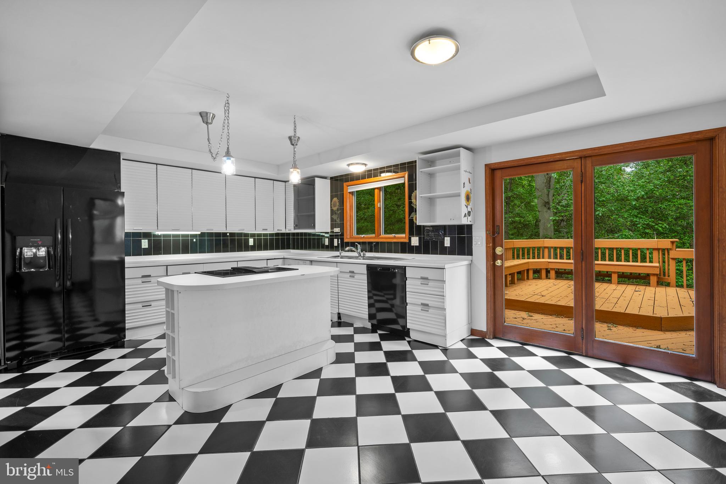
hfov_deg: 100.4
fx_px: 302
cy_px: 242
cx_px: 363
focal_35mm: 15
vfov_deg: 77.3
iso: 250
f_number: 7.1
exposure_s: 1/3
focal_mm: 15
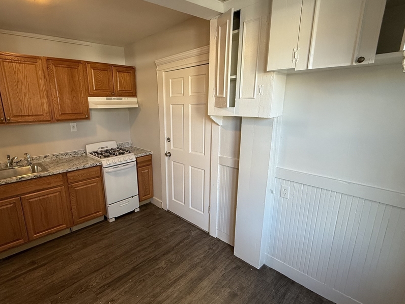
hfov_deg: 87.3
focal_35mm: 18
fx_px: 211
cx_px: 177
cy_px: 154
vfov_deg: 71.6
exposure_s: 1/120
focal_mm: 2.22
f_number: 2.2
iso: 250
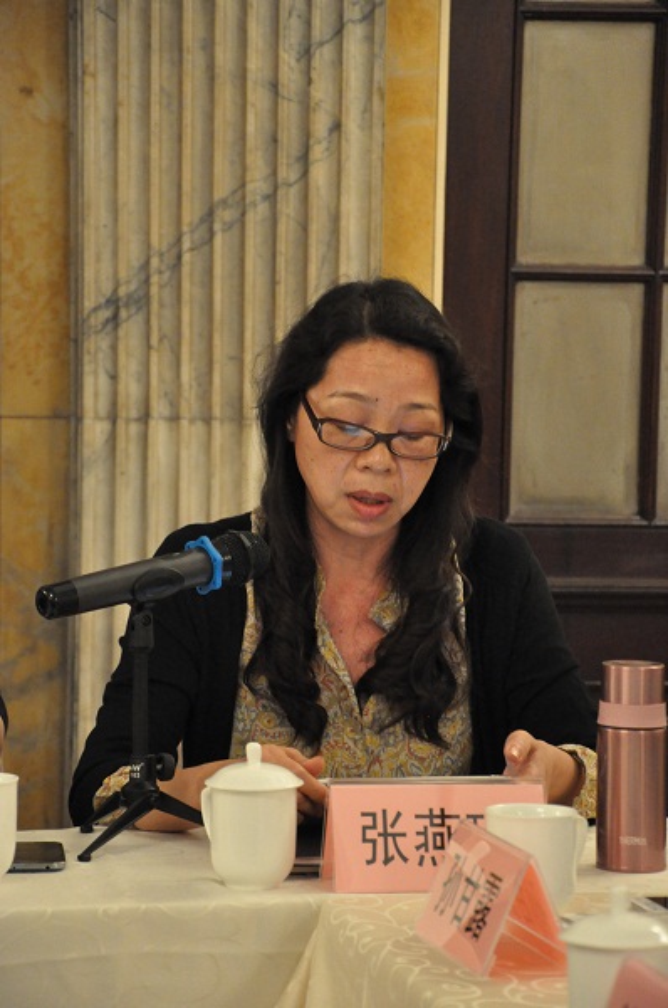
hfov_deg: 8.7
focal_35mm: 158
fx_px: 4399
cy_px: 504
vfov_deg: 13.1
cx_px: 334
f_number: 5.6
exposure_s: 1/30
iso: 3200
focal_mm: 105
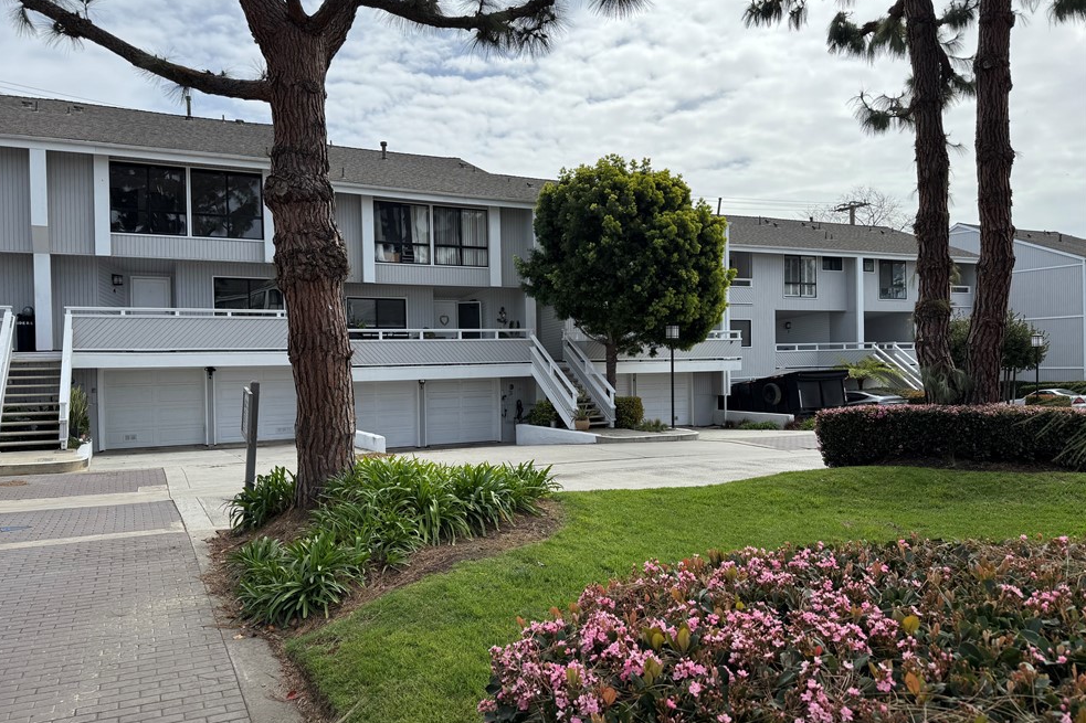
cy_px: 363
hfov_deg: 69.4
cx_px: 523
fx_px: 784
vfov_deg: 49.5
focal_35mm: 26
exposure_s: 1/4608
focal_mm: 6.76
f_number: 1.78
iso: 80
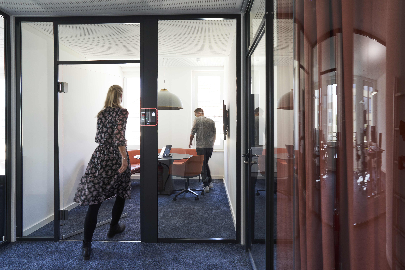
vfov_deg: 53.1
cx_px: 202
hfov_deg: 73.7
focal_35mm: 24
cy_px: 135
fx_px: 270
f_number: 8
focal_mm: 24
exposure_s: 1/30
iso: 800
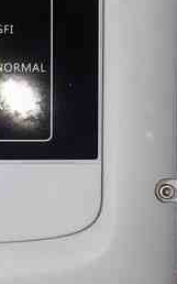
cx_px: 84
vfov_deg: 13.6
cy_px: 123
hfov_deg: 8.5
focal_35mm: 154
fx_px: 1190
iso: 50
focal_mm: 4.3
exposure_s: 1/50
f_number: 2.4
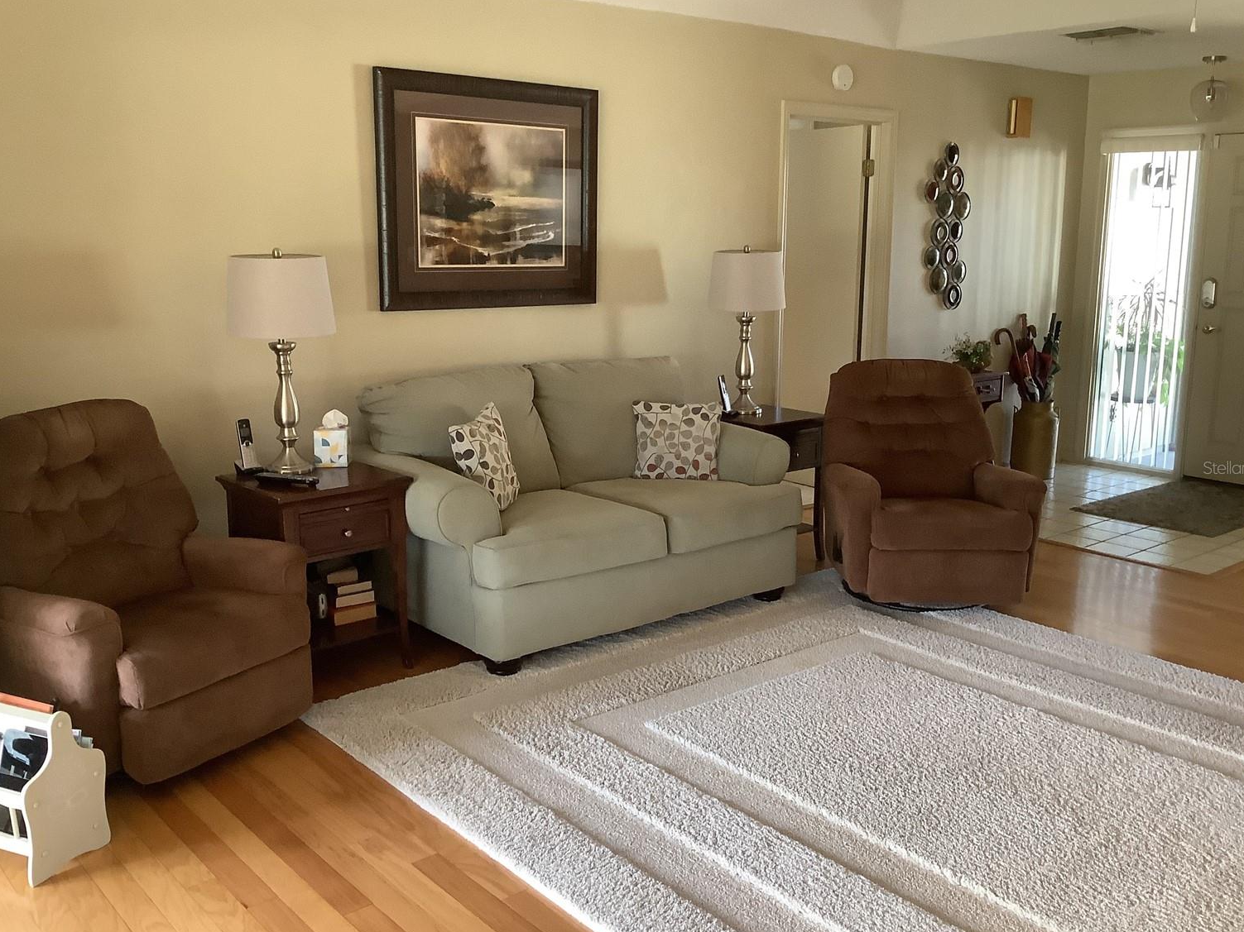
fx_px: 1186
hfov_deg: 55.4
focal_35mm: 33
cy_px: 467
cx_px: 619
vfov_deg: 42.9
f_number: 2.4
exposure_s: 1/40
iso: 250
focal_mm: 3.3
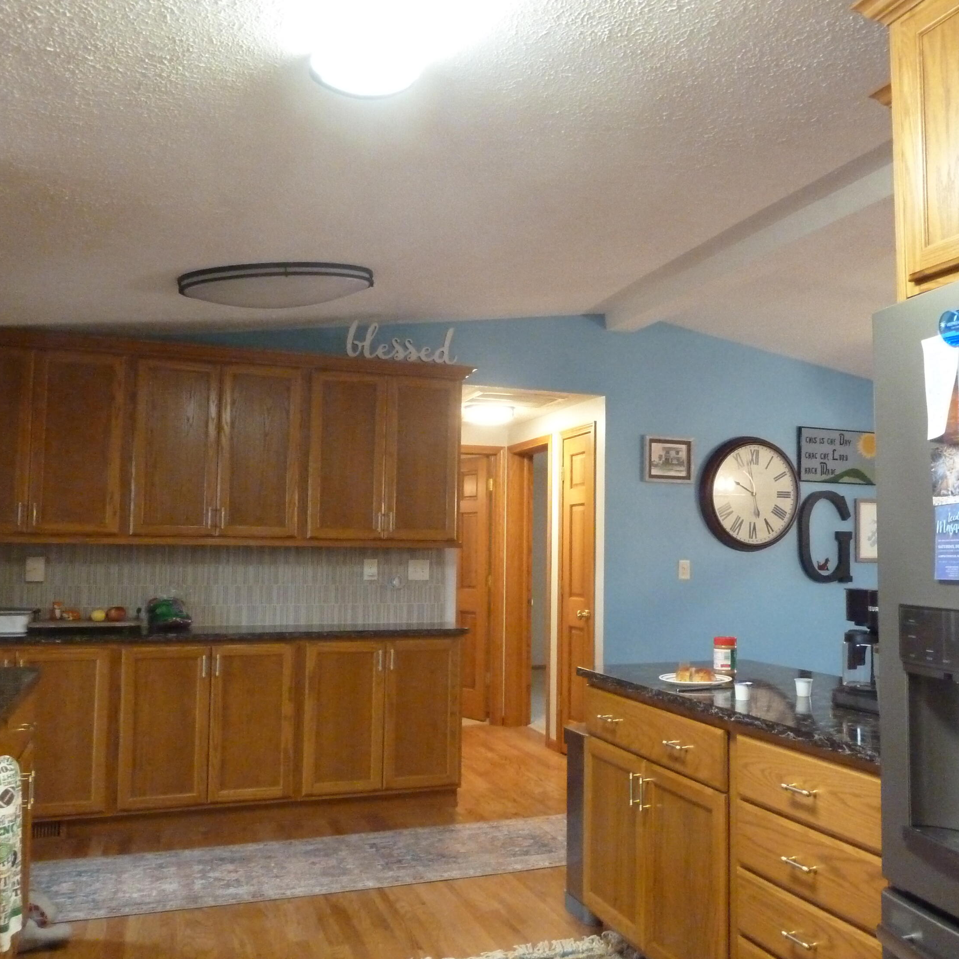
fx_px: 940
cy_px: 487
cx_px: 549
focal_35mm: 30
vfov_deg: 54.0
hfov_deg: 53.8
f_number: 3.3
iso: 800
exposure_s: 1/30
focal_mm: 4.1
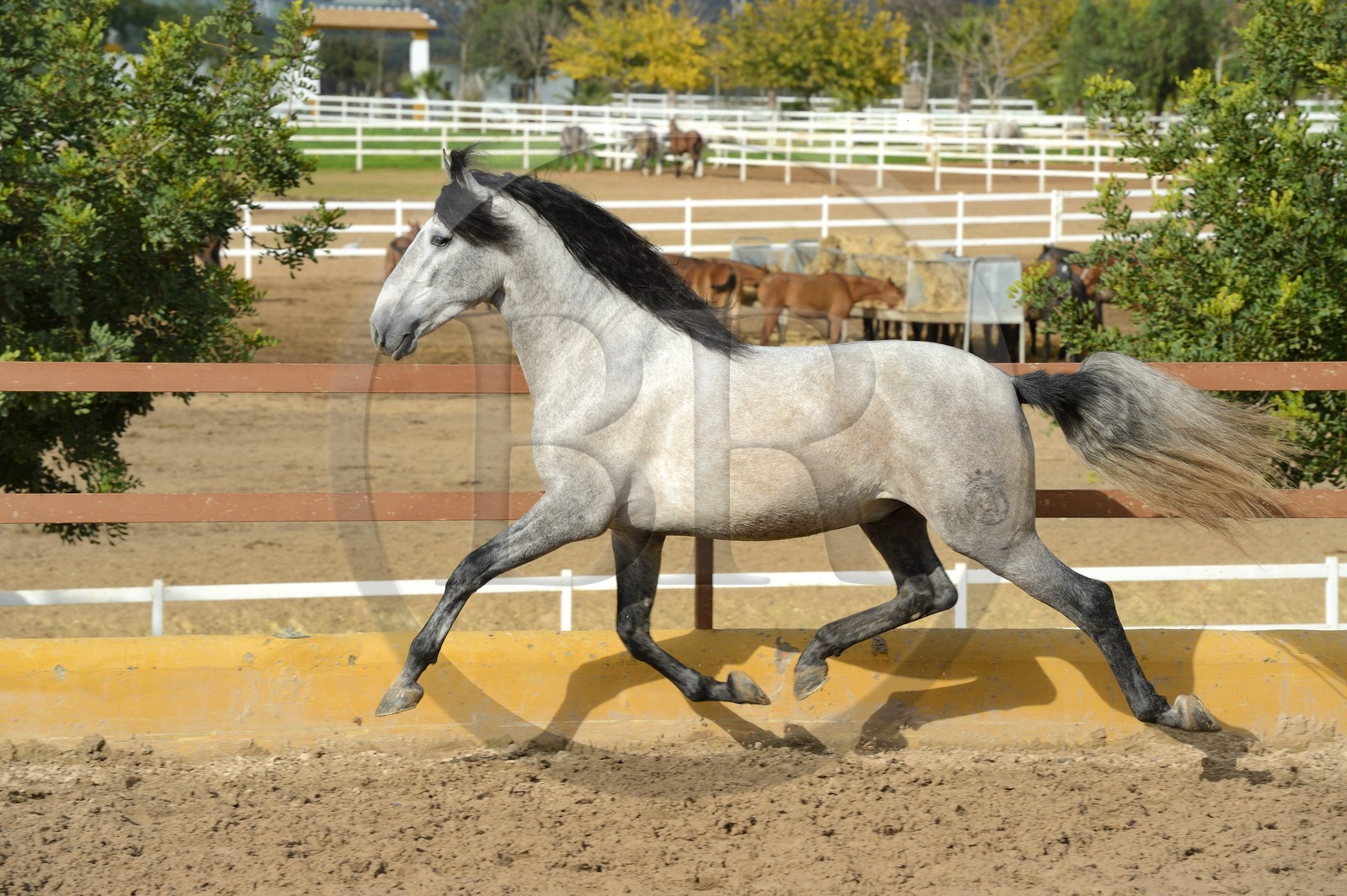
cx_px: 674
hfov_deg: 13.3
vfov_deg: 8.8
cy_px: 448
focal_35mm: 155
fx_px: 5796
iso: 200
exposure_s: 1/500
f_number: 9
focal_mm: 155
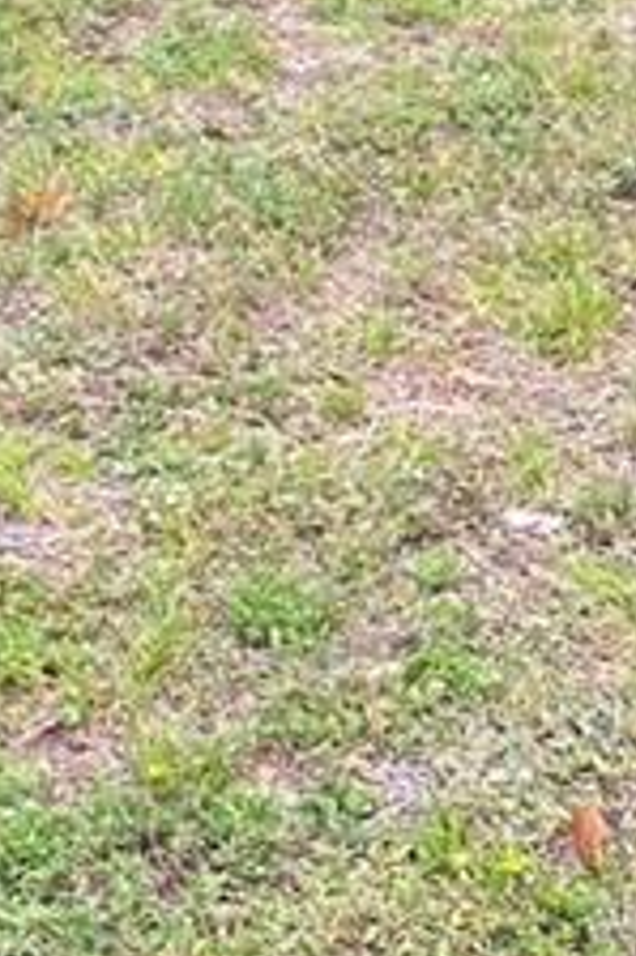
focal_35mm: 145
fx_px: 3848
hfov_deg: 9.4
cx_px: 581
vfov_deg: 12.8
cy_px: -798
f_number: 1.8
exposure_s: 1/156
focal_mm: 4.25
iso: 32
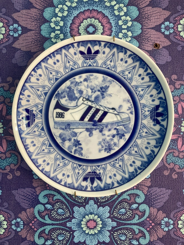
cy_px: 122
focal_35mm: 28
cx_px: 92
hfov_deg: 49.7
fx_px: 198
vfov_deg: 63.4
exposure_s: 1/80
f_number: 1.8
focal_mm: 3.99
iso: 80
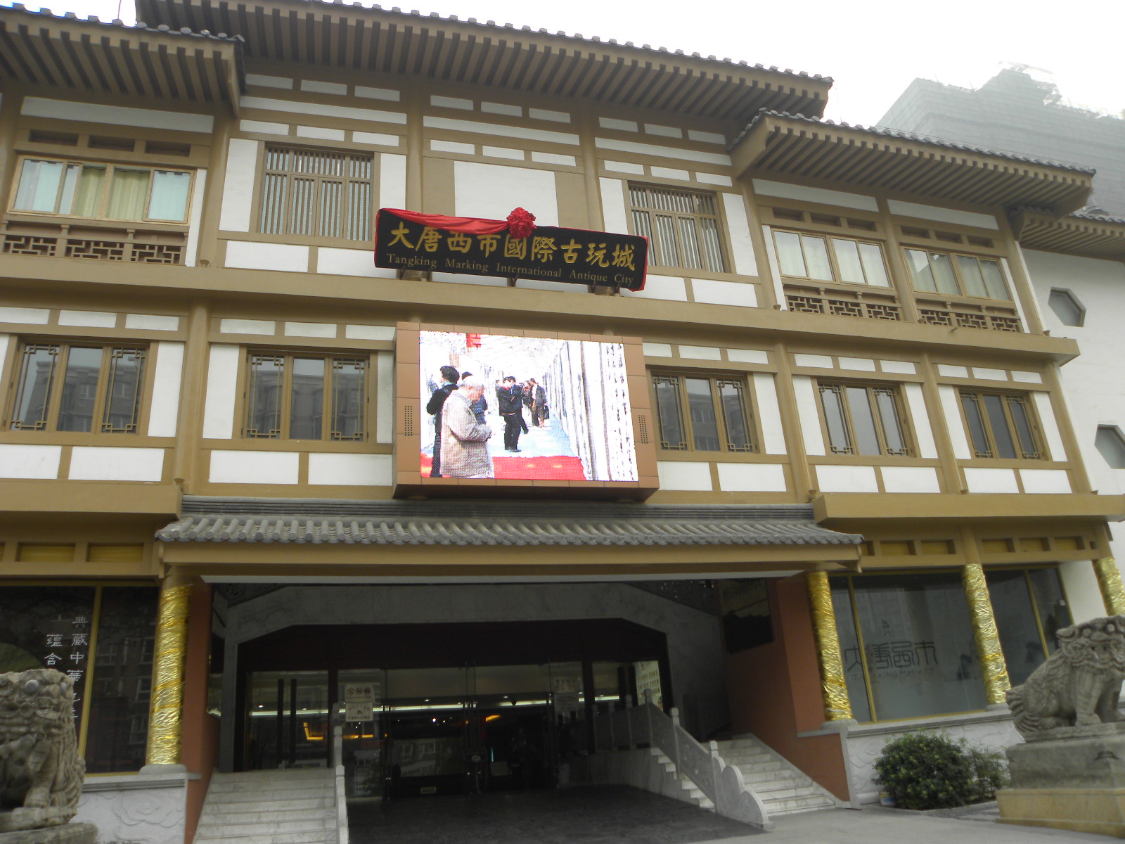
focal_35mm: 26
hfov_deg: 67.3
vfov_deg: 53.1
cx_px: 562
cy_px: 422
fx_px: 845
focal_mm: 4.6
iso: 64
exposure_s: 1/120
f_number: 3.5
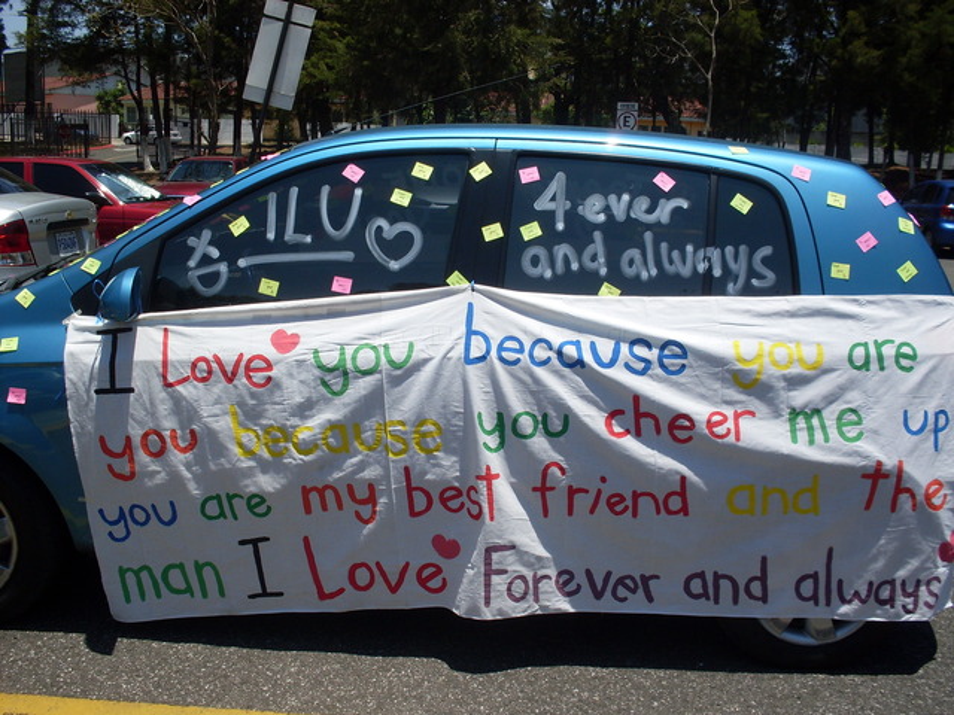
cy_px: 358
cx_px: 477
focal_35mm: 38
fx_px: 1047
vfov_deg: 37.7
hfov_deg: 49.0
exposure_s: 1/250
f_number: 8.4
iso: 80
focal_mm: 6.3
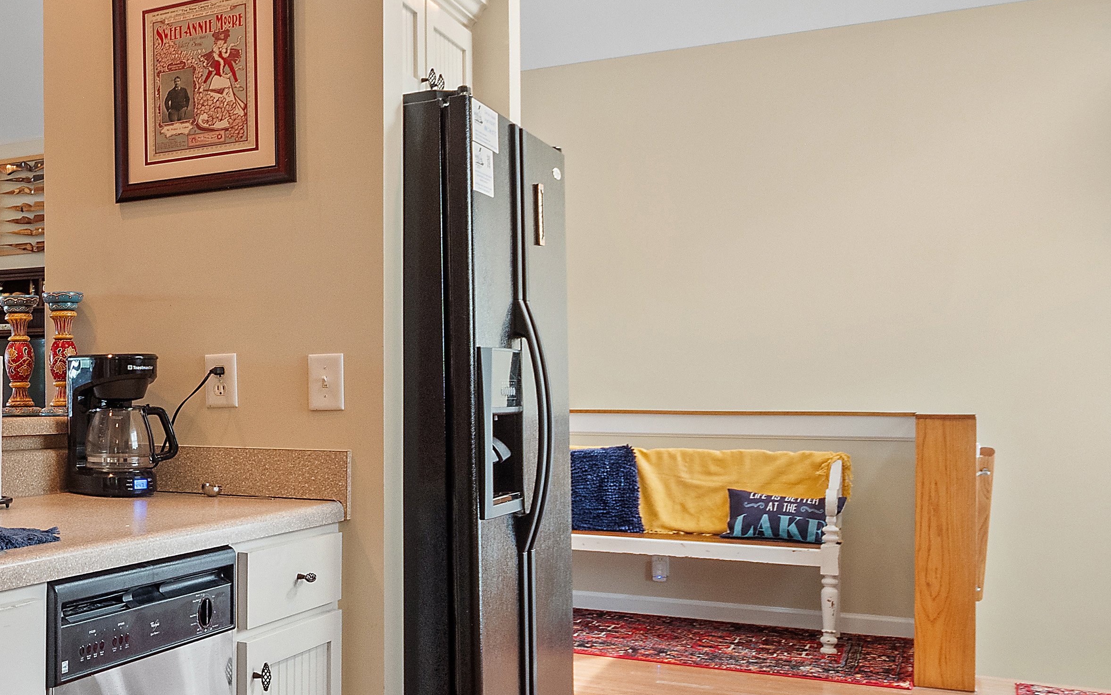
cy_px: 461
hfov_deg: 40.2
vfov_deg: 30.3
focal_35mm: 42
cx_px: -45
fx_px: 1272
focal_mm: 9
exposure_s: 1/8
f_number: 5.6
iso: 400
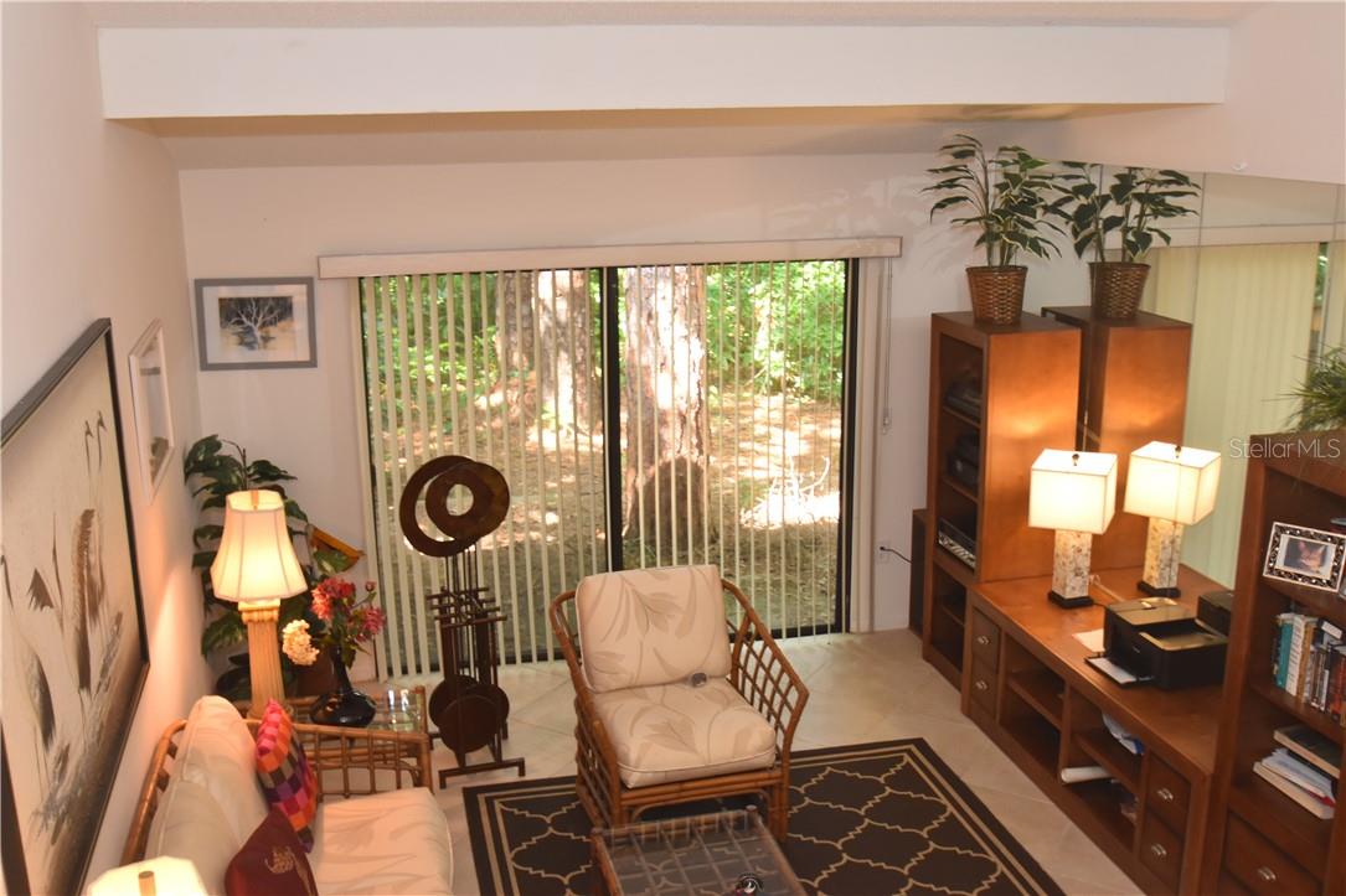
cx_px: 673
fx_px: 1346
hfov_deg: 53.1
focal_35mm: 36
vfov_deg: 36.9
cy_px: 448
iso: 900
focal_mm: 24
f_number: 4.5
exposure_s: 1/60
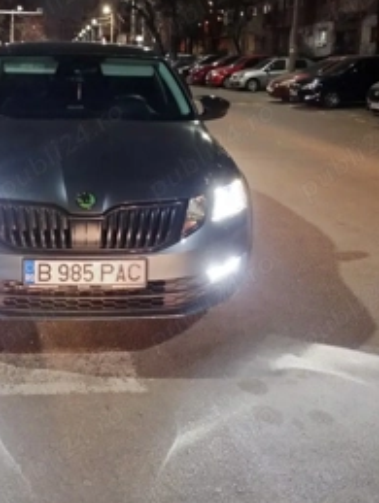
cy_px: 173
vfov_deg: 43.3
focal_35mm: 43
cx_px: 99
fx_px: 626
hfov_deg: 33.1
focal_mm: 4.27
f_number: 1.8
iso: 3344
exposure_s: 1/20
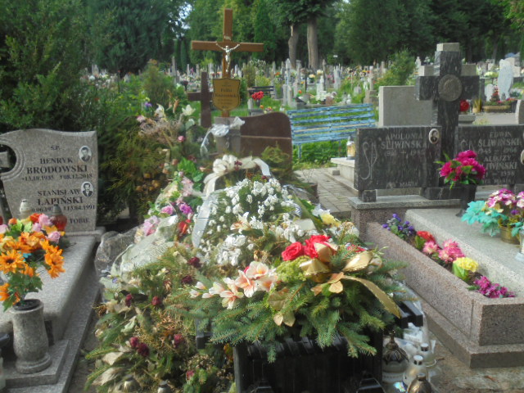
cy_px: 196
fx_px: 575
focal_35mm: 38
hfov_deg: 49.0
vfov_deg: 37.7
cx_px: 262
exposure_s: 1/160
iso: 100
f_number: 4.2
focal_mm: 6.9
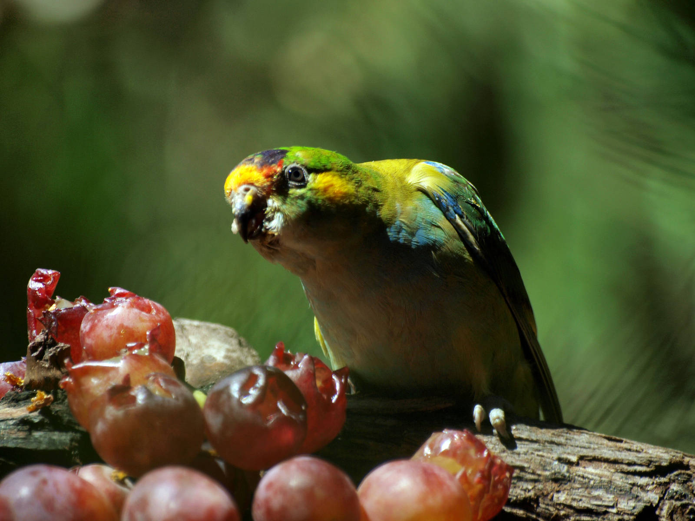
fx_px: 12067
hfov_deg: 3.3
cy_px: 260
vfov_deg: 2.5
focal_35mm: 601
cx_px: 348
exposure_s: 1/250
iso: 100
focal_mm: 300
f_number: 5.6
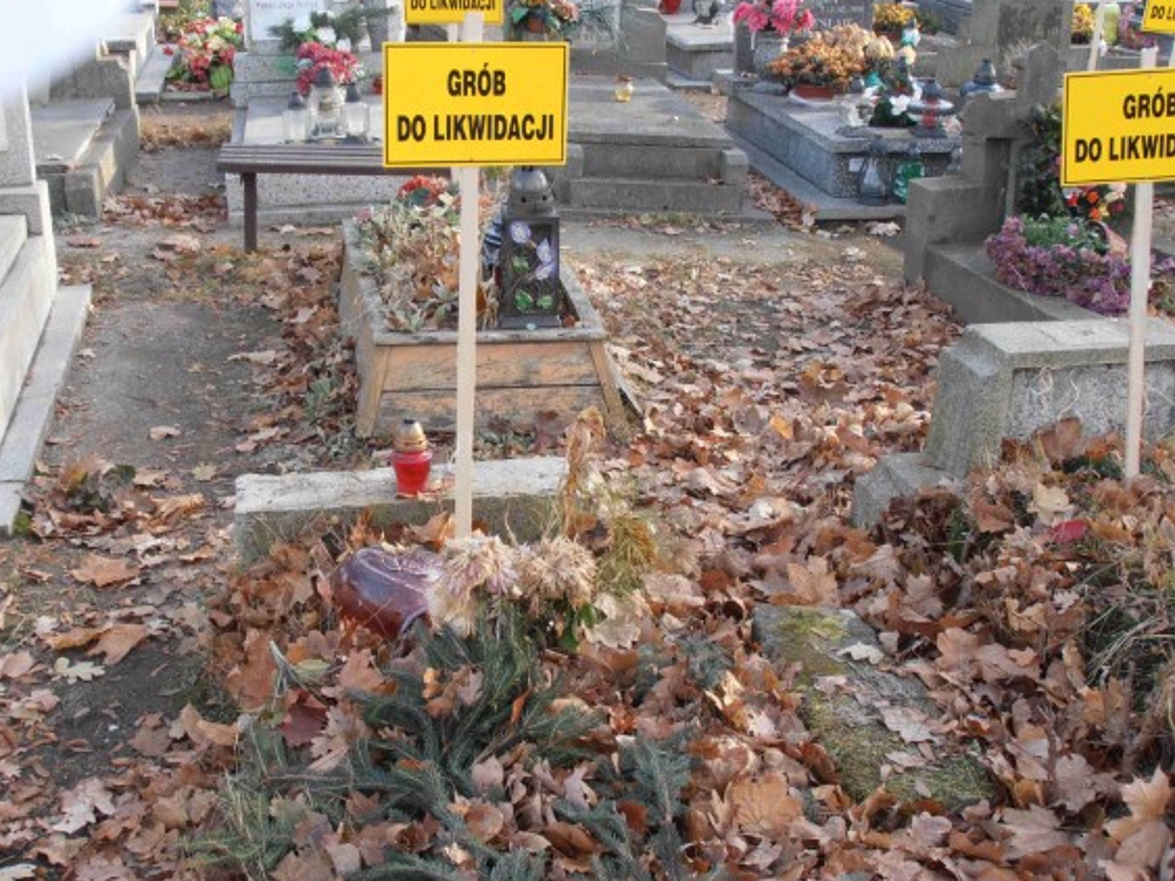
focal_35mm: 50
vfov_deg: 29.1
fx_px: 1697
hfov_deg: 38.2
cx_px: 530
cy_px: 472
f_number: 4.2
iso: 80
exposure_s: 1/60
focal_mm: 7.87
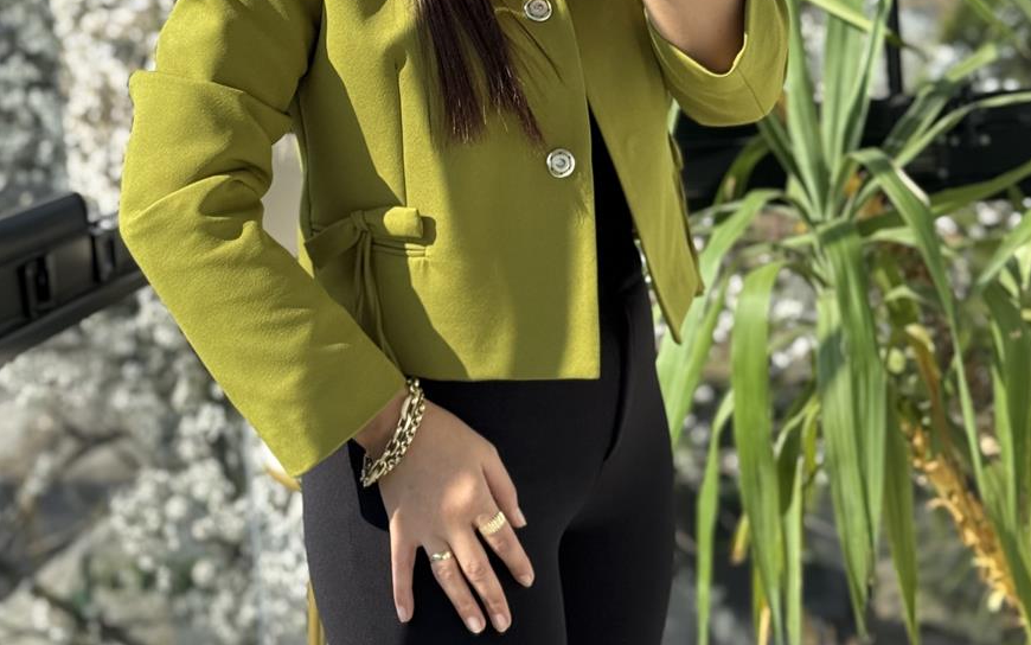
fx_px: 2192
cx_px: 475
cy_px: 127
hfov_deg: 26.5
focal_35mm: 78
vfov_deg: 16.6
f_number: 1.78
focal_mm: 6.76
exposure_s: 1/1484
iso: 80
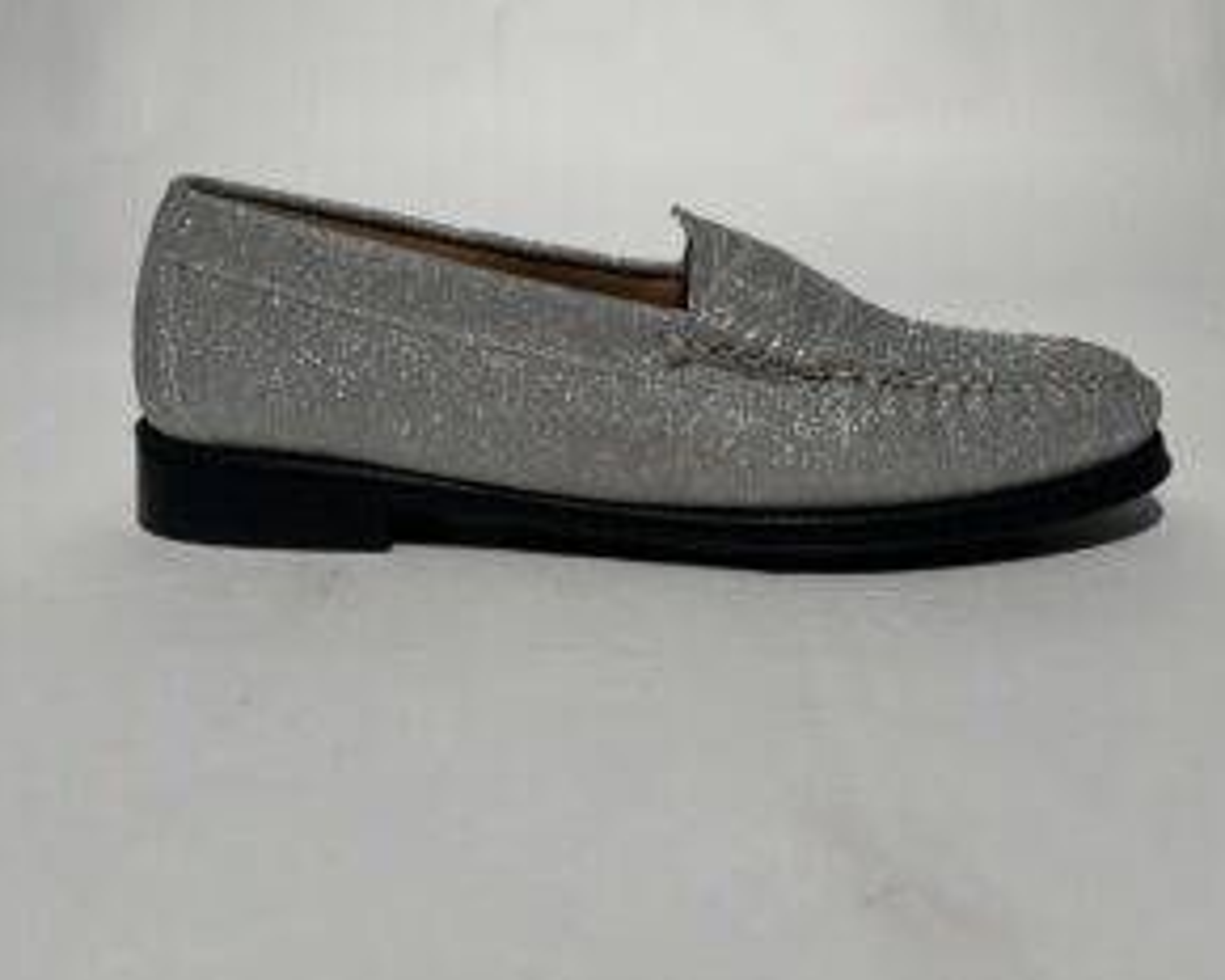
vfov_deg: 40.1
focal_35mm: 35
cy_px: 165
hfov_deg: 51.5
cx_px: 621
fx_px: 1269
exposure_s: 1/625
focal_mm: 5.1
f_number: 1.6
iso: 50
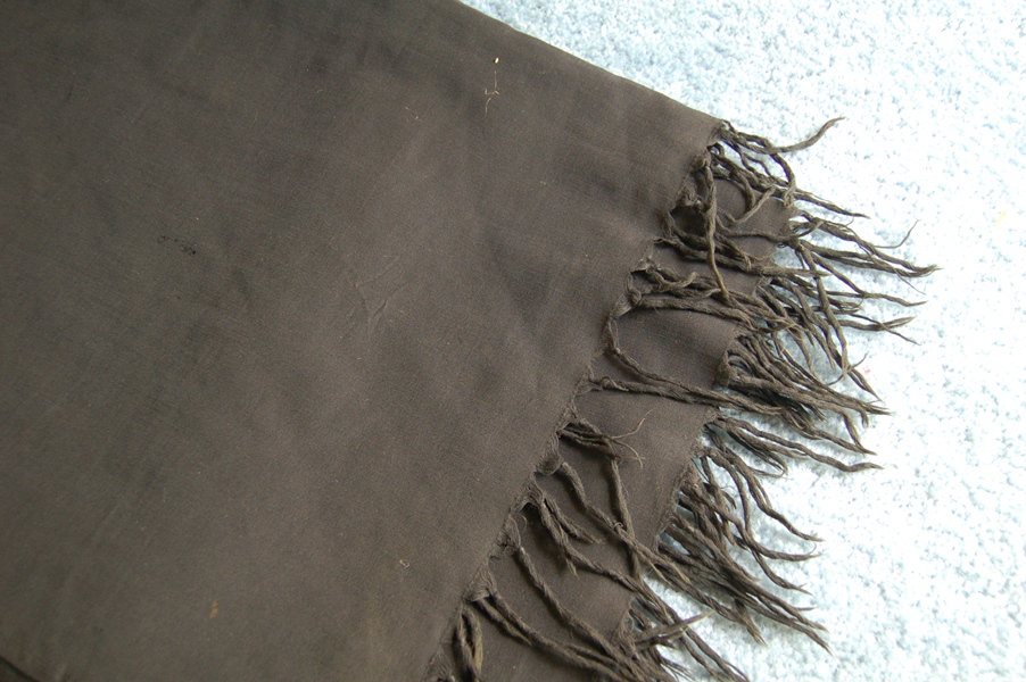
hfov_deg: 55.1
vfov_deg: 38.3
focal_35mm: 34
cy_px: 341
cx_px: 513
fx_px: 983
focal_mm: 23
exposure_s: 1/20
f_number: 3.8
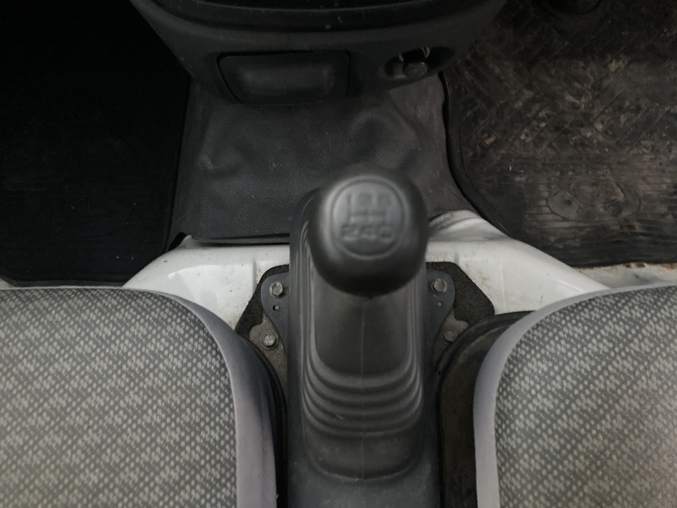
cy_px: 254
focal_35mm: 28
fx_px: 548
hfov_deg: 63.4
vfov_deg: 49.7
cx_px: 338
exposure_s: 1/15
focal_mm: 3.99
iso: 800
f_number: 1.8
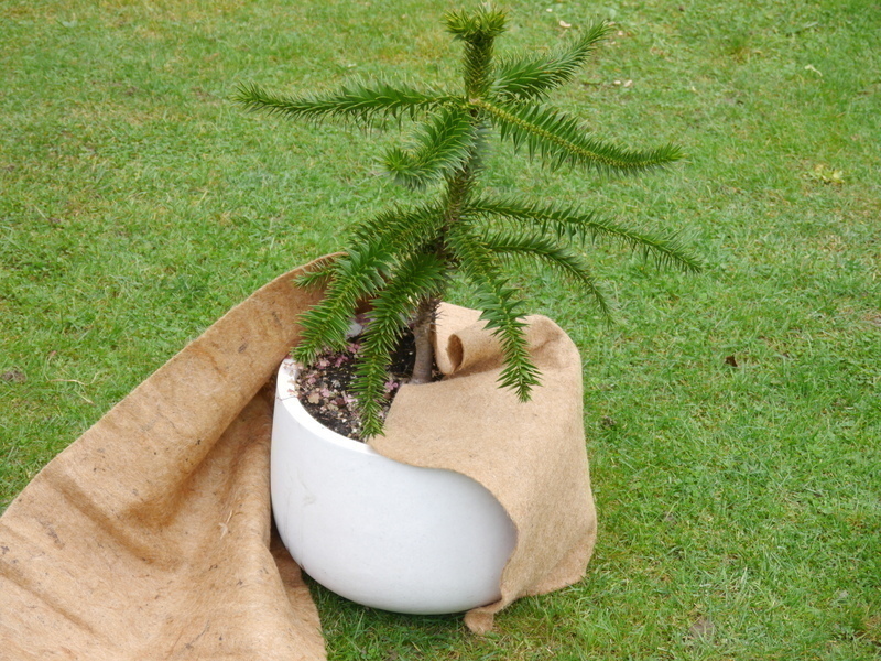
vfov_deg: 17.6
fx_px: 2138
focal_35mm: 84
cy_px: 330
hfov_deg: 23.3
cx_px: 440
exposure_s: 1/80
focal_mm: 42
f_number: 5.6
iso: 250
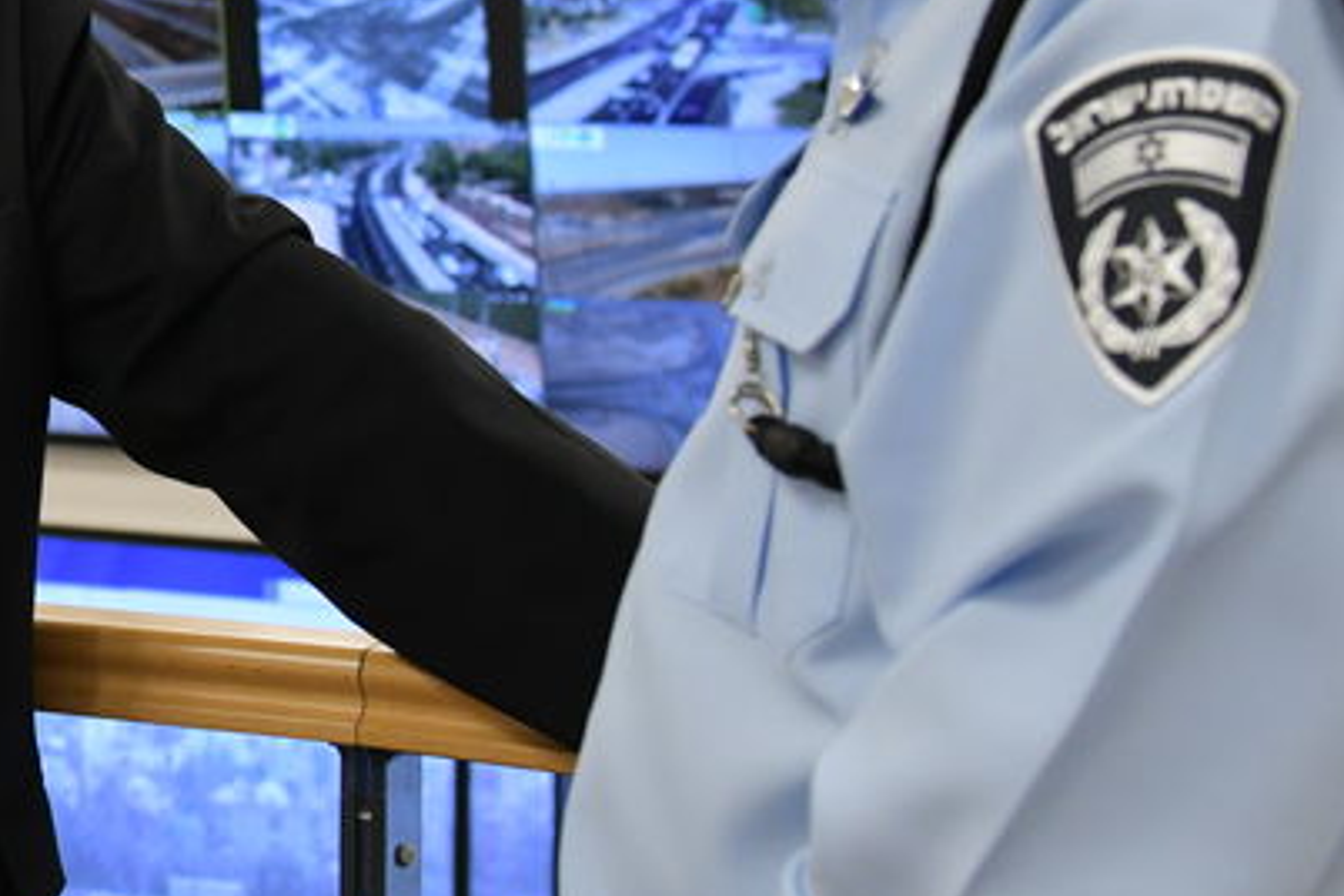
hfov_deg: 15.6
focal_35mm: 122
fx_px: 4554
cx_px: -582
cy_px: 42
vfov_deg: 11.1
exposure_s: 1/400
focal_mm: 35
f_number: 4
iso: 1600
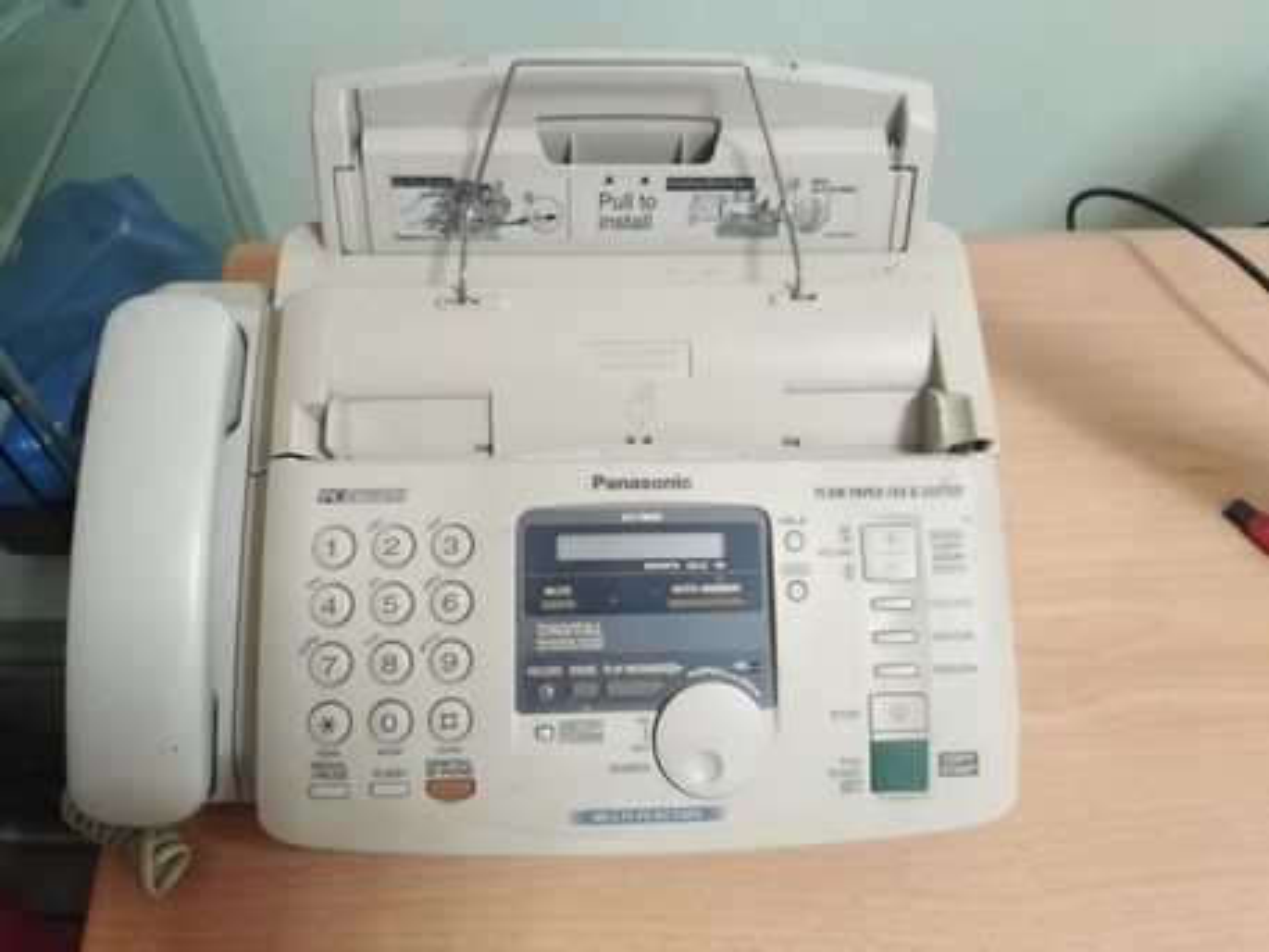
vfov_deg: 53.1
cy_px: 476
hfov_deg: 67.3
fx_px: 953
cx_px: 634
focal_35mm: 26
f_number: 1.8
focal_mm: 3.59
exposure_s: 1/20
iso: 677
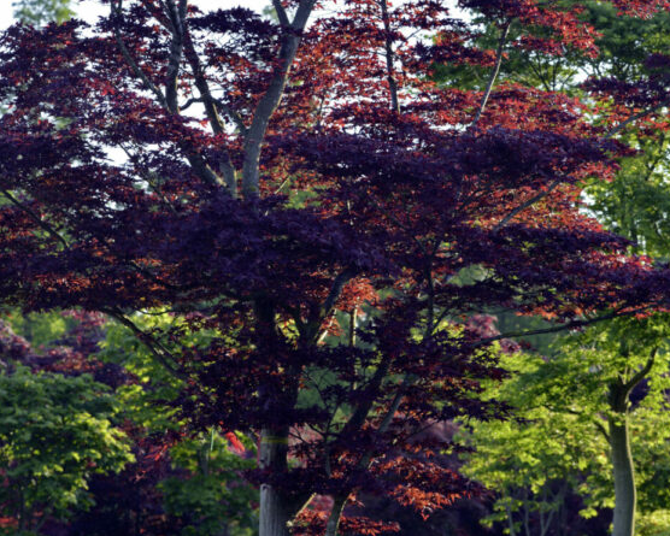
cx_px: 288
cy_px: 27
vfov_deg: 9.2
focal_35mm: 167
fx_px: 3312
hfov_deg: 11.5
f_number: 5.6
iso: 200
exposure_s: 1/160
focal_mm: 86
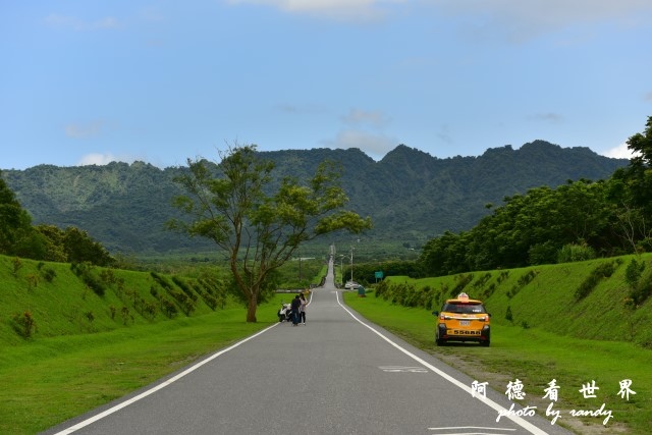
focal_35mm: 70
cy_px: 218
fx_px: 1268
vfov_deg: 19.5
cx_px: 326
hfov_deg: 28.8
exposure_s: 1/320
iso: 100
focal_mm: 70
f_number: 7.1
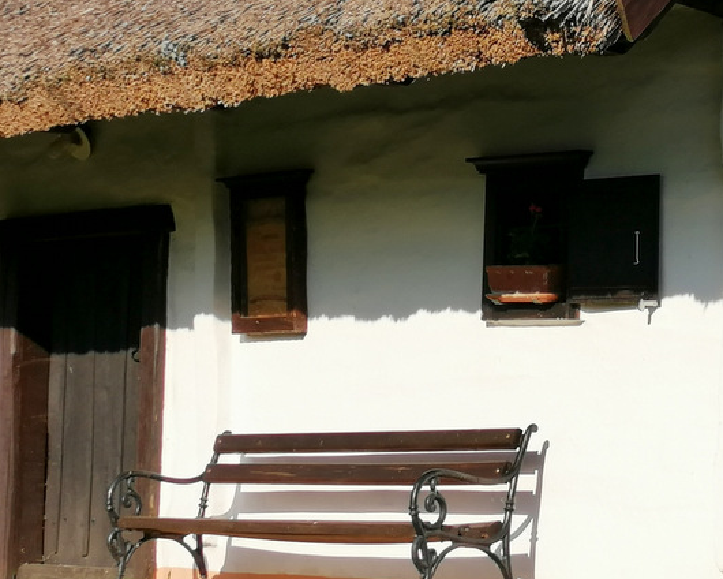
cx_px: 457
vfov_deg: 13.0
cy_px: 111
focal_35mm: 118
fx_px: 2525
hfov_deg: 16.3
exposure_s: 1/1866
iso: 50
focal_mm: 3.95
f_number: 1.8
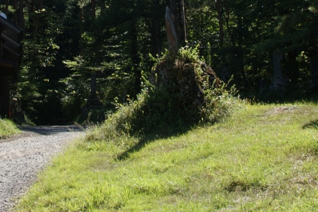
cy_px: -50
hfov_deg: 24.5
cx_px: 78
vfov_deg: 15.9
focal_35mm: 82
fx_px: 723
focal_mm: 18
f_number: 9
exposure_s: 1/80
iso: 100
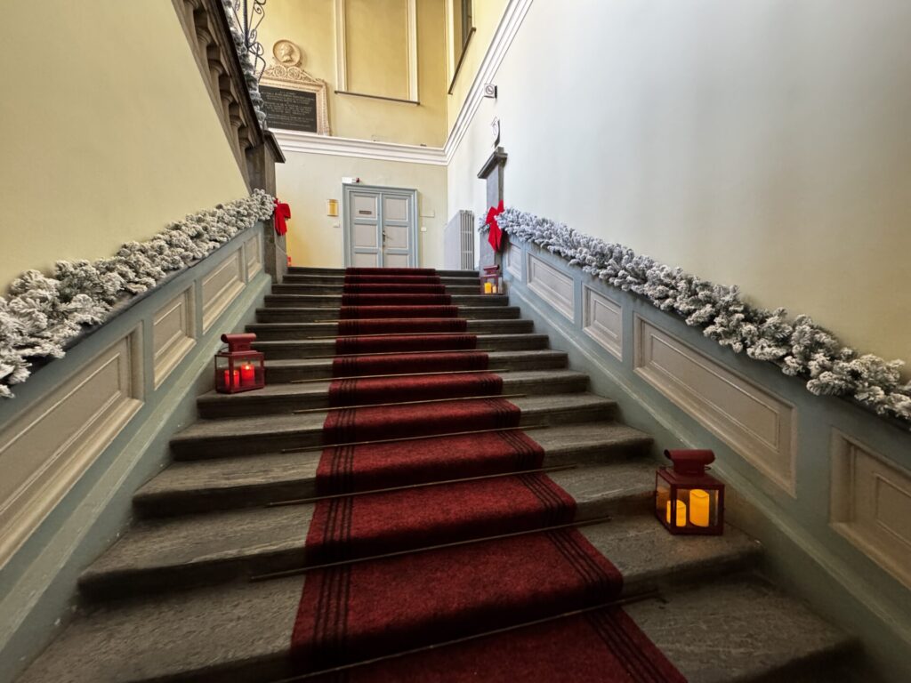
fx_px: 368
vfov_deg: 85.7
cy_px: 342
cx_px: 456
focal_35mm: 14
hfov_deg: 102.1
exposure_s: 1/60
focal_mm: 2.22
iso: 1000
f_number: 2.2
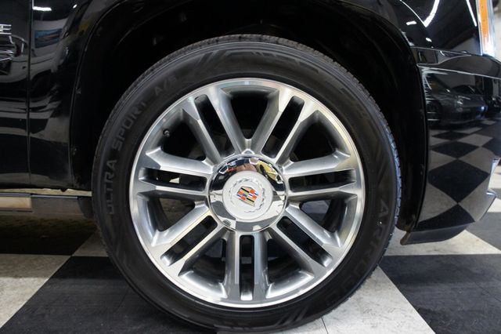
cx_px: 250
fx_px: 376
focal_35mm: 27
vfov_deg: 47.9
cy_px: 167
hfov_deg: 67.4
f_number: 3.5
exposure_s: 1/30
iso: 500
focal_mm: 18
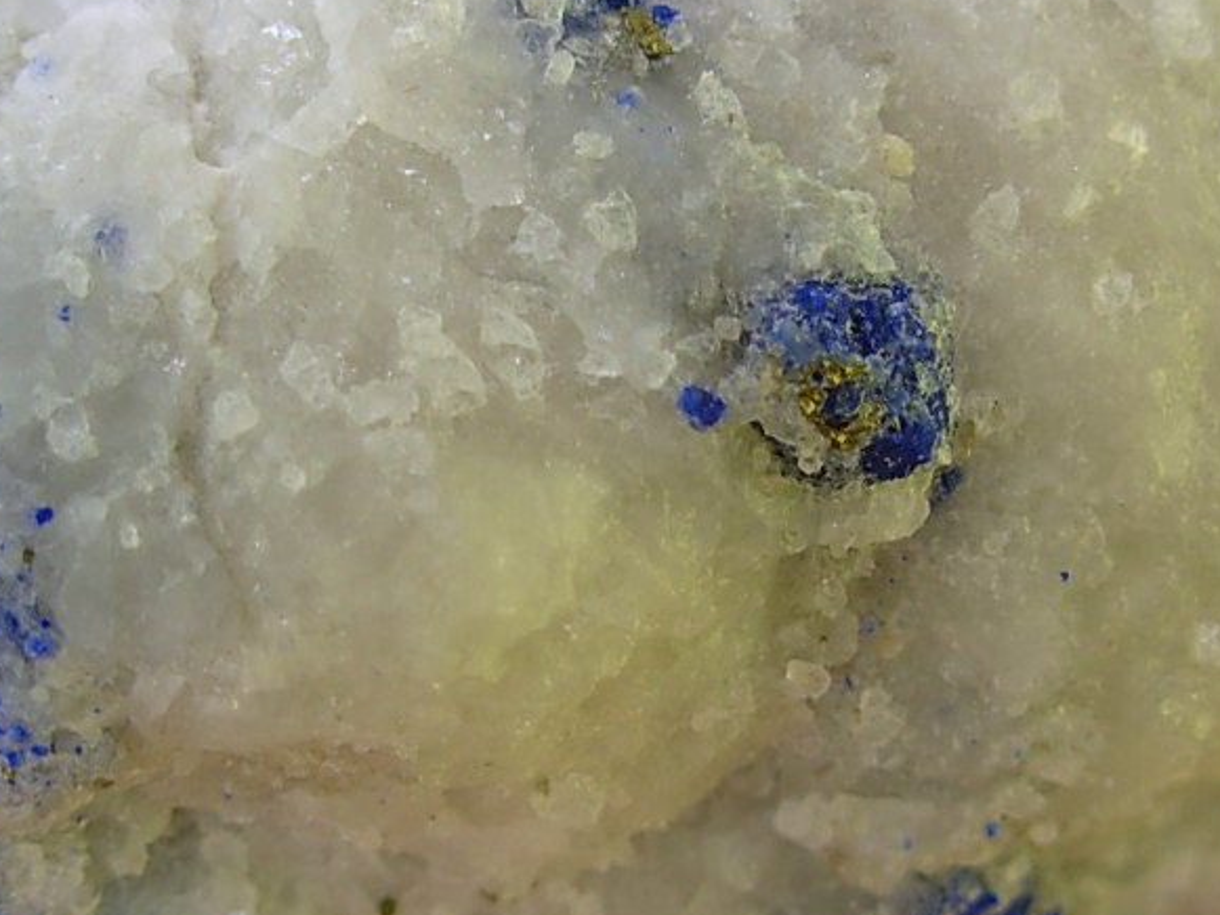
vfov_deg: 21.9
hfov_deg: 28.9
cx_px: 708
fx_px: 2362
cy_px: 443
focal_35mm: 67
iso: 50
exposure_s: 1/76.1
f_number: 2.9
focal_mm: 6.3
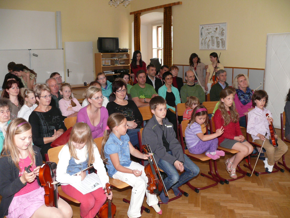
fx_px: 293
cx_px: 145
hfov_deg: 52.6
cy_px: 109
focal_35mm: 35
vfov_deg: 40.7
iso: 200
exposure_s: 1/30
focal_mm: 7.4
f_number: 2.8
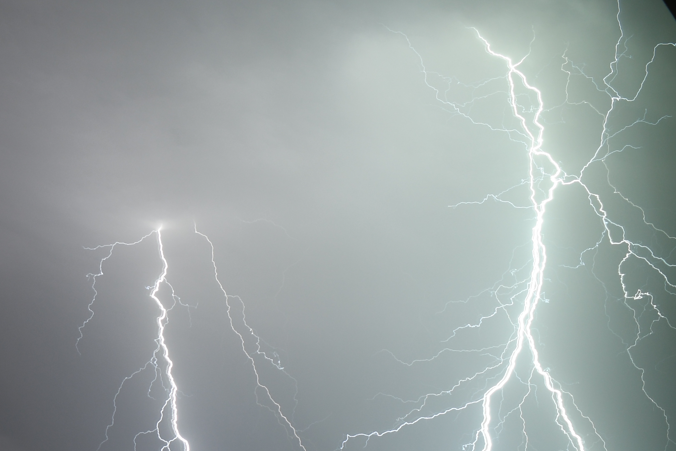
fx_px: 1202
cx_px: 55
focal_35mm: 64
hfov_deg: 29.9
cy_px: 343
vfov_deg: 21.1
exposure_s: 4
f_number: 4.5
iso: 160
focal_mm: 18
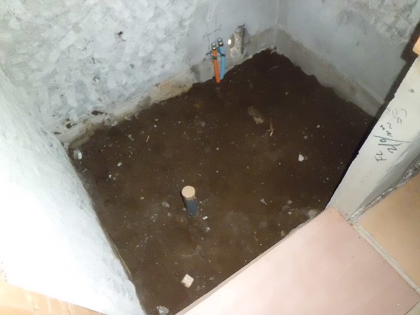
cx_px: 210
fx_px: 315
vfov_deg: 53.1
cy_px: 158
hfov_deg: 67.3
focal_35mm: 26
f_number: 2.8
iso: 400
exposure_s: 1/60
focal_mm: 4.7
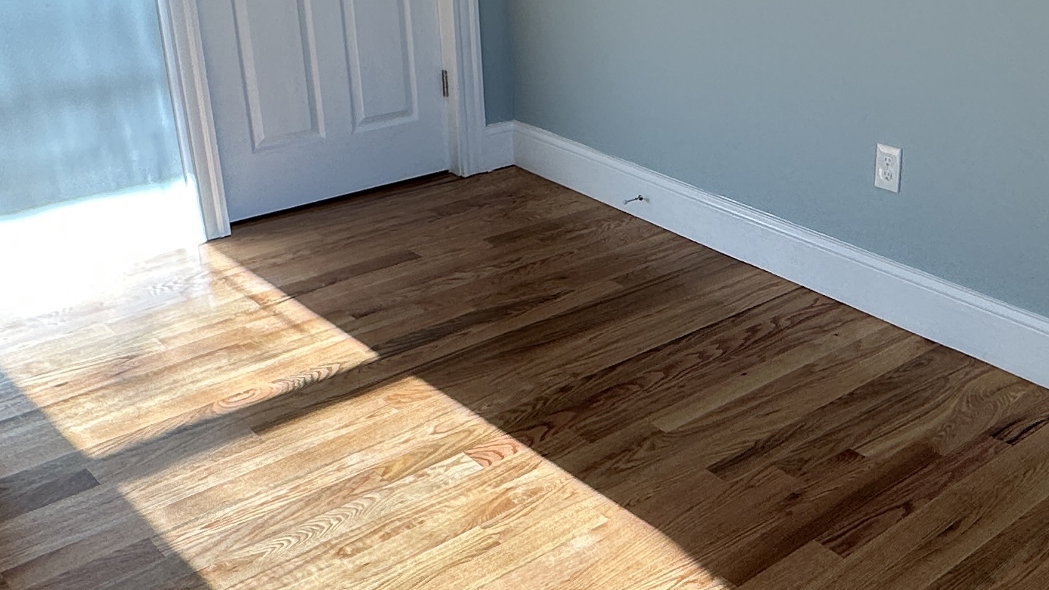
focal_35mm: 43
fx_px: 1196
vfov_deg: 27.7
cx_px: 732
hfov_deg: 46.3
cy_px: 266
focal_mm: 2.22
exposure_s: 1/193
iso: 40
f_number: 2.2
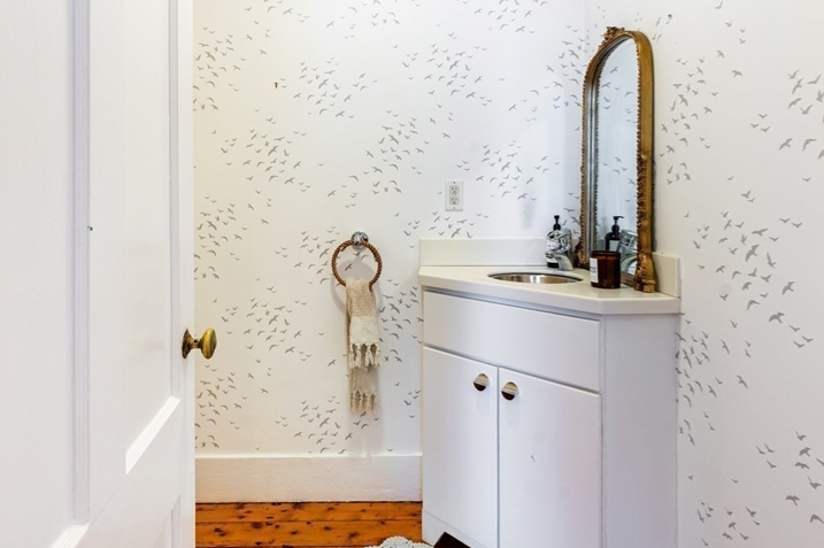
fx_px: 457
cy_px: 234
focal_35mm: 20
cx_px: 455
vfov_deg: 61.6
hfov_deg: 83.7
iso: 320
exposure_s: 1/60
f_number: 8
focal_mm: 14
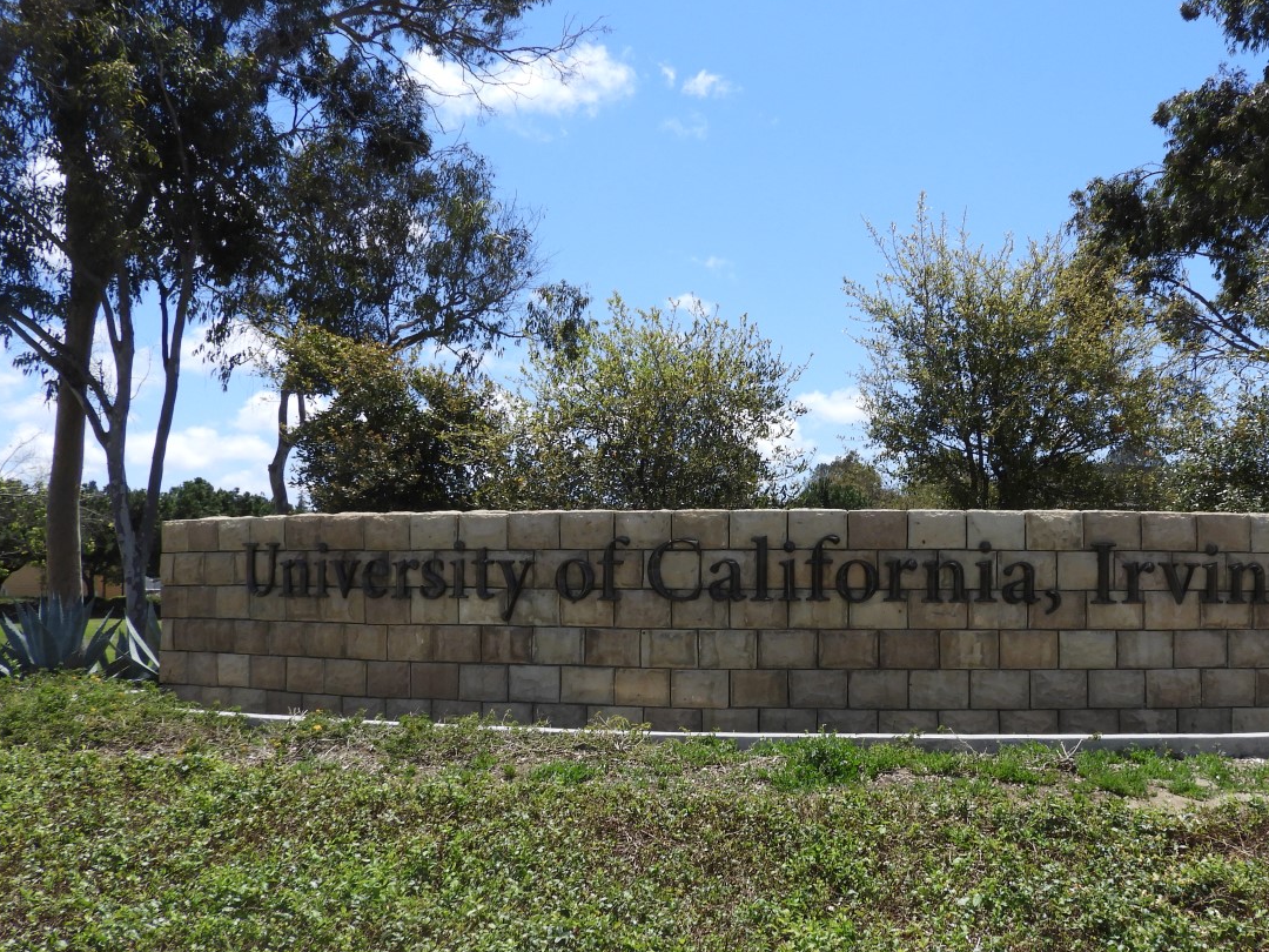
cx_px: 786
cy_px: 556
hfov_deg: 56.2
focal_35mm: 32
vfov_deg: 44.0
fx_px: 1173
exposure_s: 1/1250
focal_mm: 4.3
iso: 100
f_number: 3.3
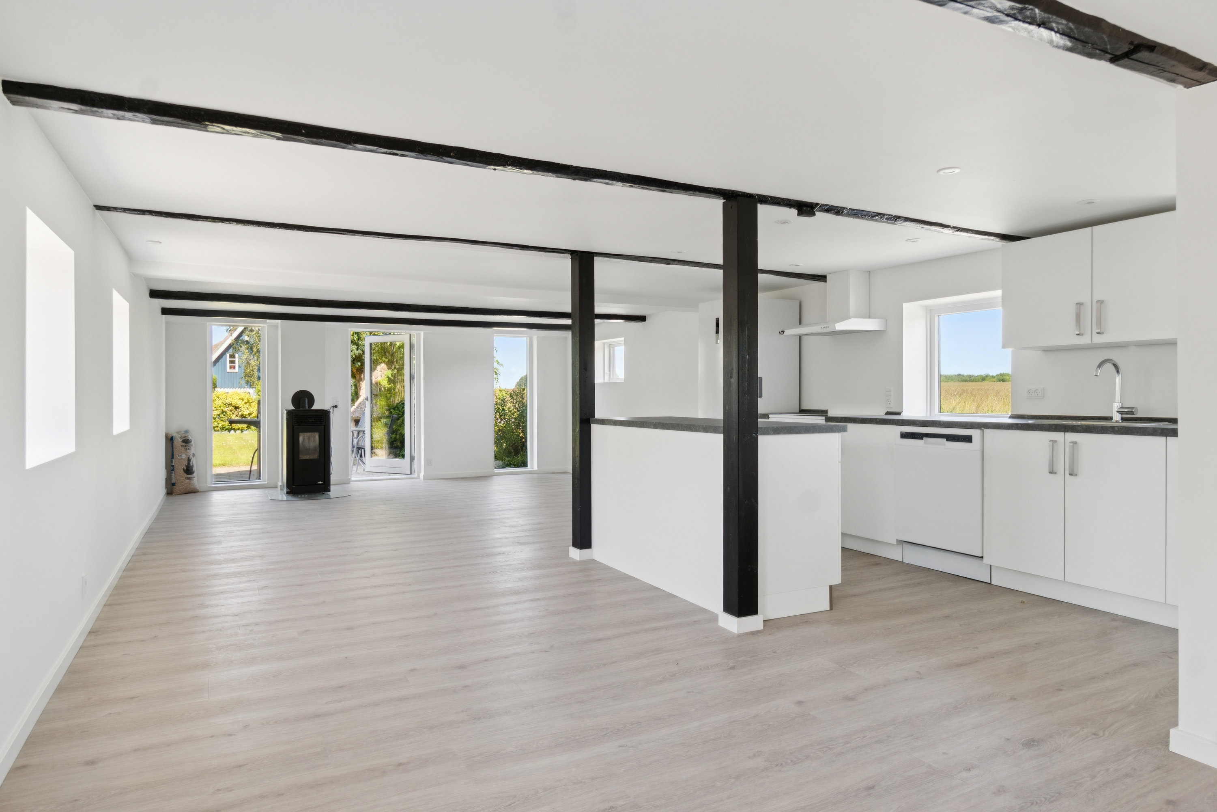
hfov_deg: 81.2
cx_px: 608
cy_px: 406
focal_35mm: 21
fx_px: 710
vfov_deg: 59.5
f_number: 8
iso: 320
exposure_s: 1/40
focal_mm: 14
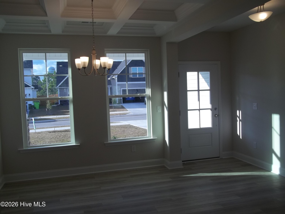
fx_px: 263
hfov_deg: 56.8
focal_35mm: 32
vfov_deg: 44.2
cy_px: 107
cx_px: 142
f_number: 2.9
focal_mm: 5.7
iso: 64
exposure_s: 1/250
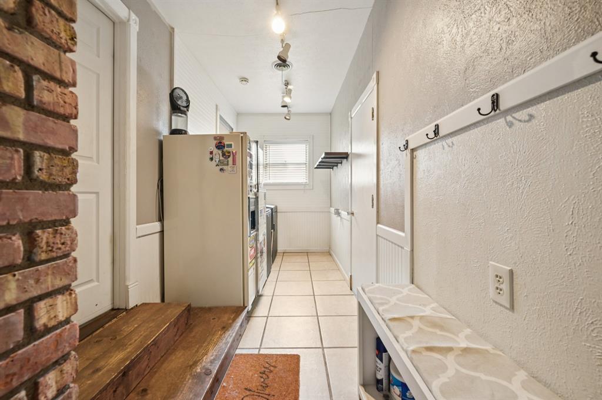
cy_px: 200
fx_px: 234
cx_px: 301
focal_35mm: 14
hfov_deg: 104.3
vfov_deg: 81.1
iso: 250
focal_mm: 14
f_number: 9
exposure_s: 1/1.67
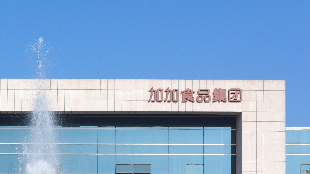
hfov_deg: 23.8
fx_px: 715
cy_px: 244
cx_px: 28
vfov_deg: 13.3
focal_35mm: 87
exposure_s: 1/320
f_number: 11
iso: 200
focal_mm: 35
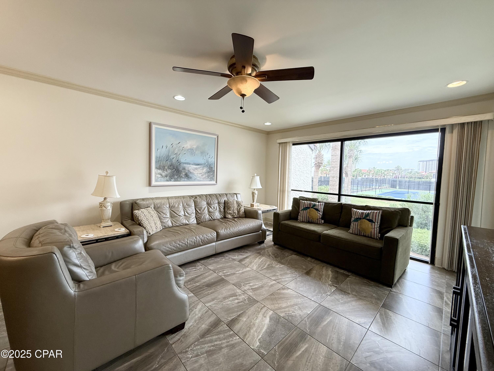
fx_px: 200
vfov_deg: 85.7
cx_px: 247
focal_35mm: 14
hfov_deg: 102.1
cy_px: 186
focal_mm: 2.22
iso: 100
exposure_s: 1/120
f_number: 2.2
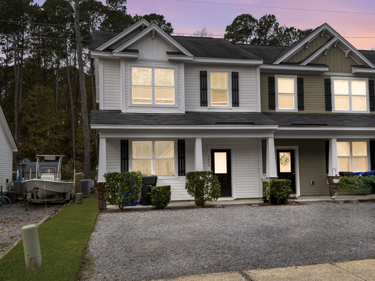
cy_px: 140
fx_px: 390
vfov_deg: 39.7
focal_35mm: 36
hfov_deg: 51.4
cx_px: 188
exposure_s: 1/1600
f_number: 1.8
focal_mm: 6.76
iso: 64
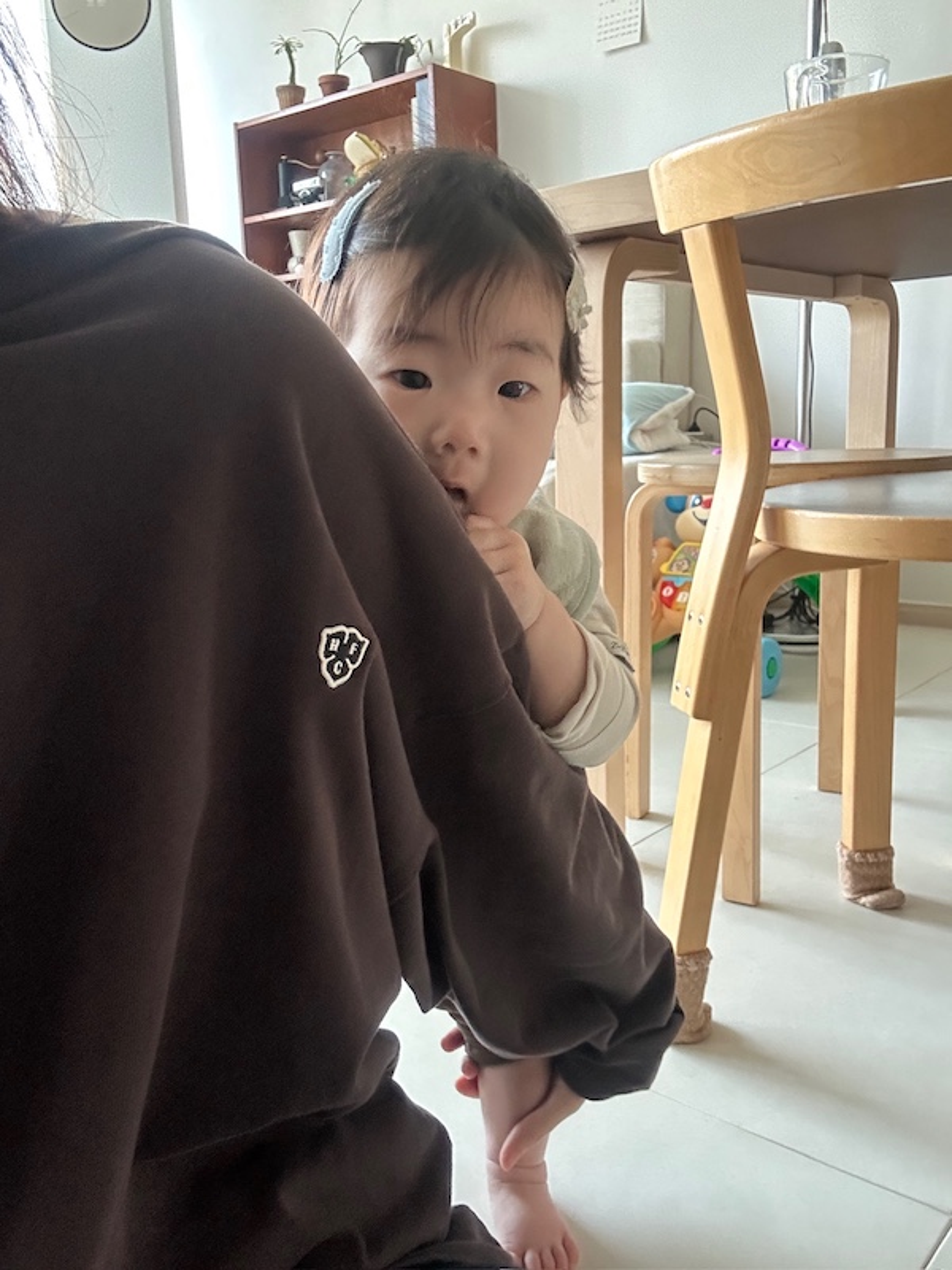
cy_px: 635
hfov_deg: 46.8
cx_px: 476
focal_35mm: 30
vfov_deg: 60.0
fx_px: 1100
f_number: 1.9
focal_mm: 2.69
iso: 200
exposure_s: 1/40
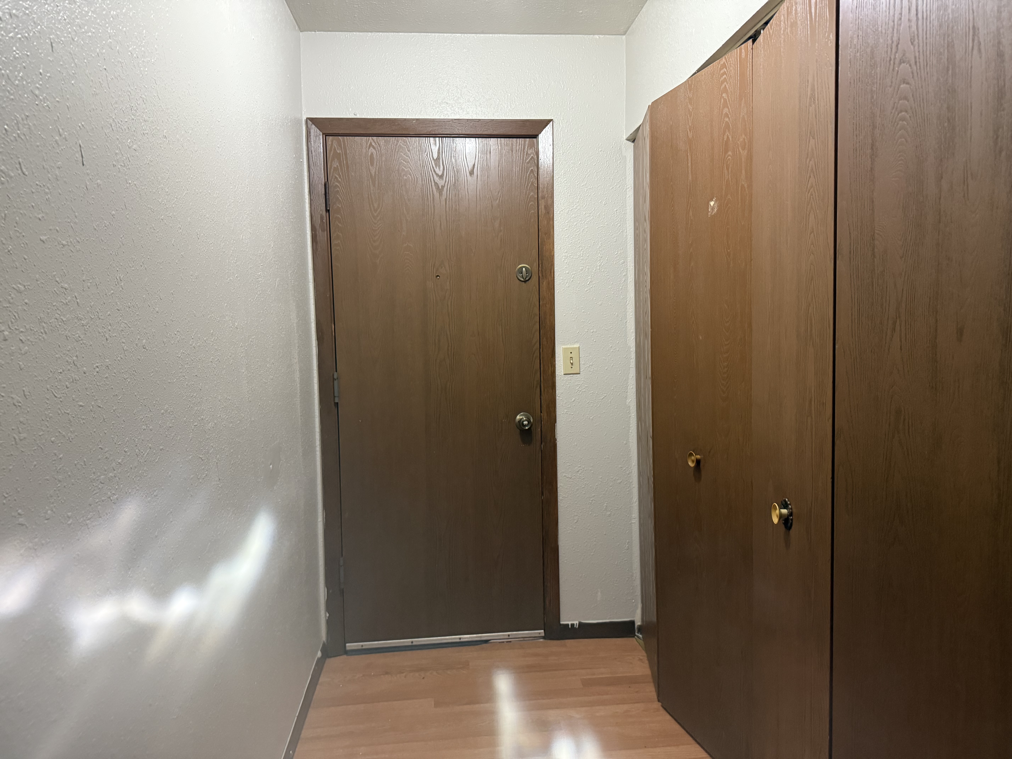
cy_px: 380
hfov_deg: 71.6
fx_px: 702
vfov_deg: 56.8
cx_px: 506
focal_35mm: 24
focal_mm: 6.76
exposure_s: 1/60
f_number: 1.78
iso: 500
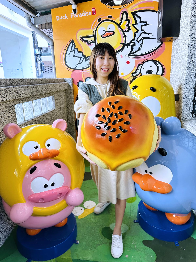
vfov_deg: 71.6
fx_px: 181
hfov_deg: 56.8
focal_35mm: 24
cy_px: 131
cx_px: 98
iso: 64
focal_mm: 6.86
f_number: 1.78
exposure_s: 1/126
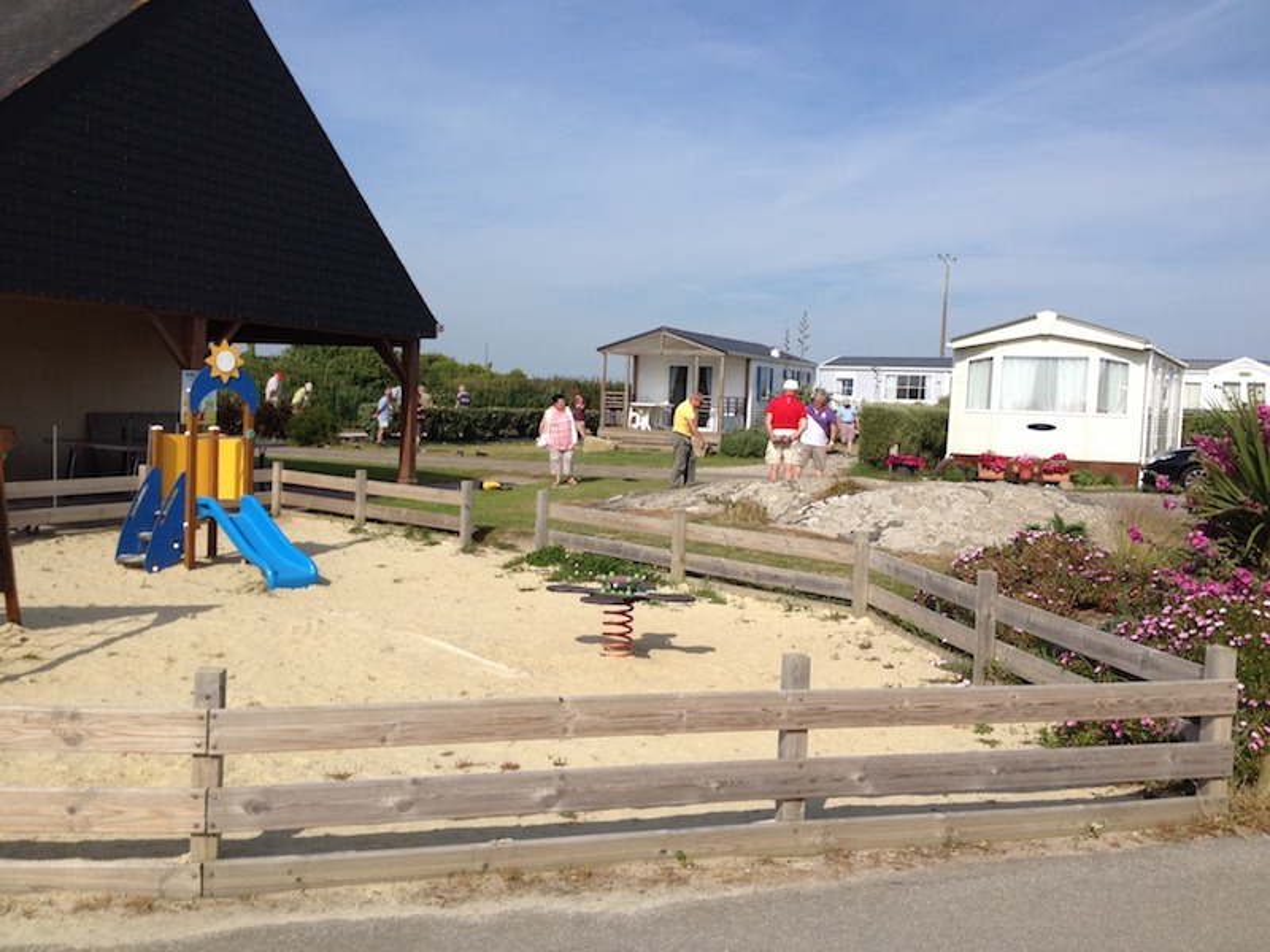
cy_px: 476
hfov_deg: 52.6
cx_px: 635
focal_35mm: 35
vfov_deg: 40.7
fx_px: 1284
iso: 50
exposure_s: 1/2513
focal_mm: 4.28
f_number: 2.4
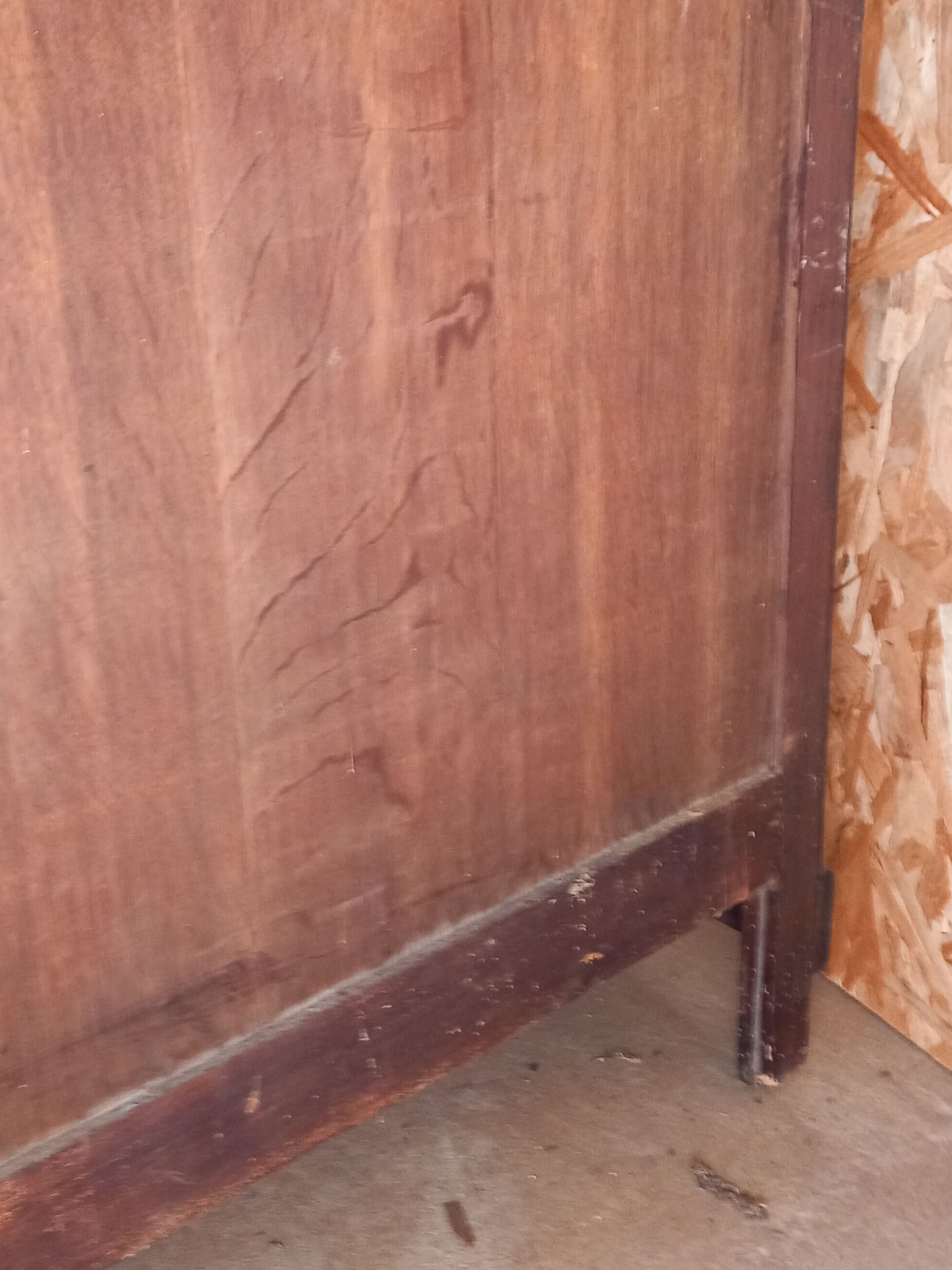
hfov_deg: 33.5
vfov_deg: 44.5
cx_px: 220
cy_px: 485
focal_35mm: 42
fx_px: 1540
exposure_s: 1/33.3
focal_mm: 4
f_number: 1.8
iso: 250
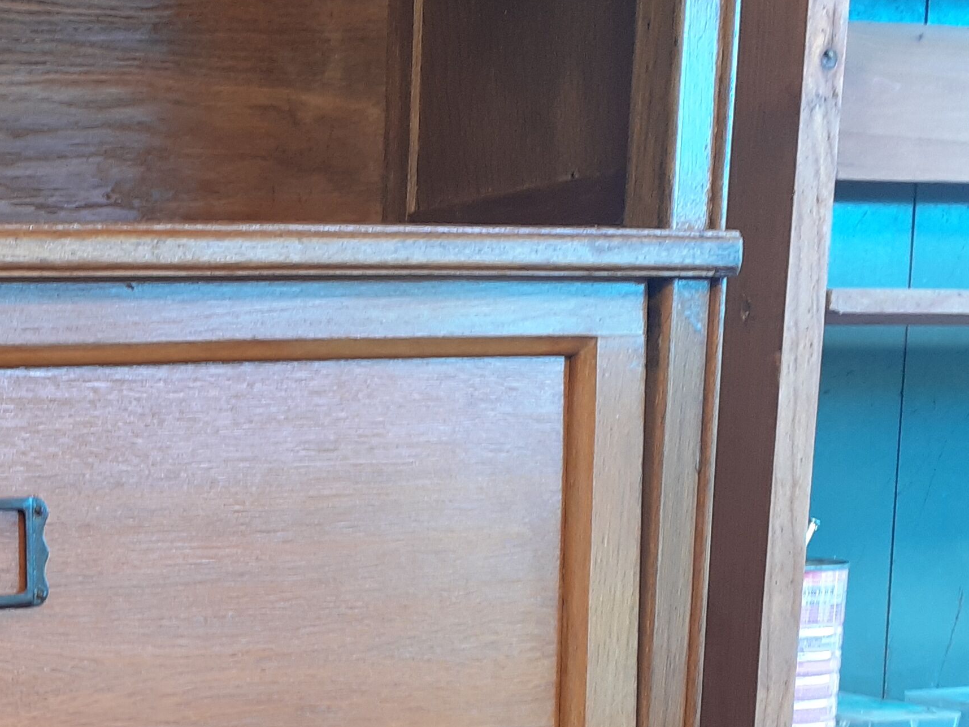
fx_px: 1819
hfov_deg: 27.1
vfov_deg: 21.7
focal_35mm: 65
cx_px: -129
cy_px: 733
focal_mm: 3.6
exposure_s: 1/50
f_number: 1.9
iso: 40
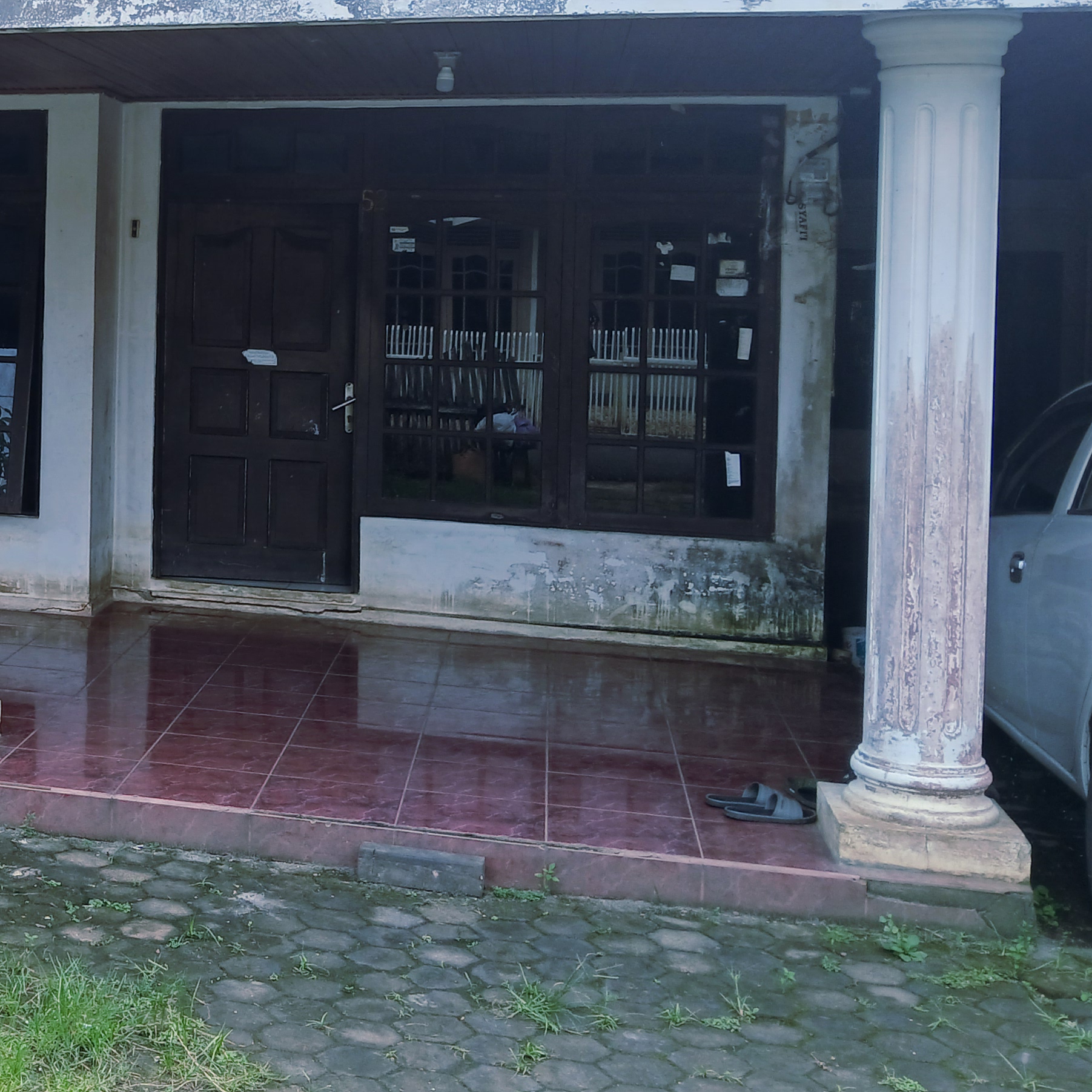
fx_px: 1856
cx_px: -73
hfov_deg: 29.9
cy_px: 276
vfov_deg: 32.2
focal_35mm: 52
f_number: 1.8
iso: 20
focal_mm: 3.98
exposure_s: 1/190
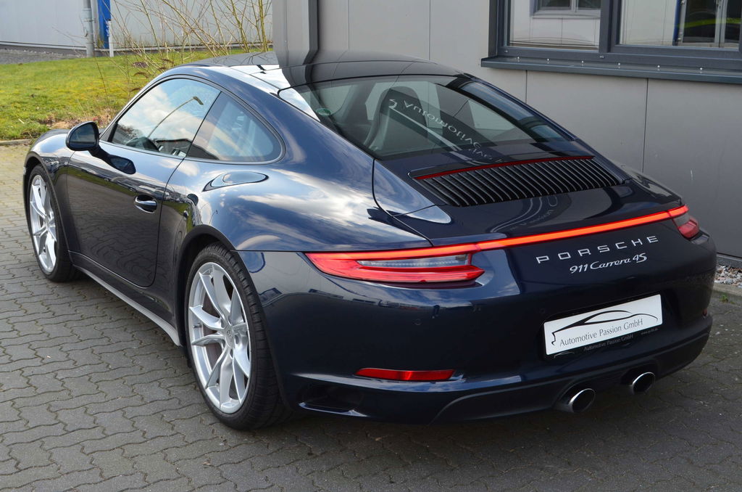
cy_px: 246
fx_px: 987
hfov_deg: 41.2
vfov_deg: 27.9
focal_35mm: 48
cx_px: 371
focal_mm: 32
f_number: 10
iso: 360
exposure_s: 1/60
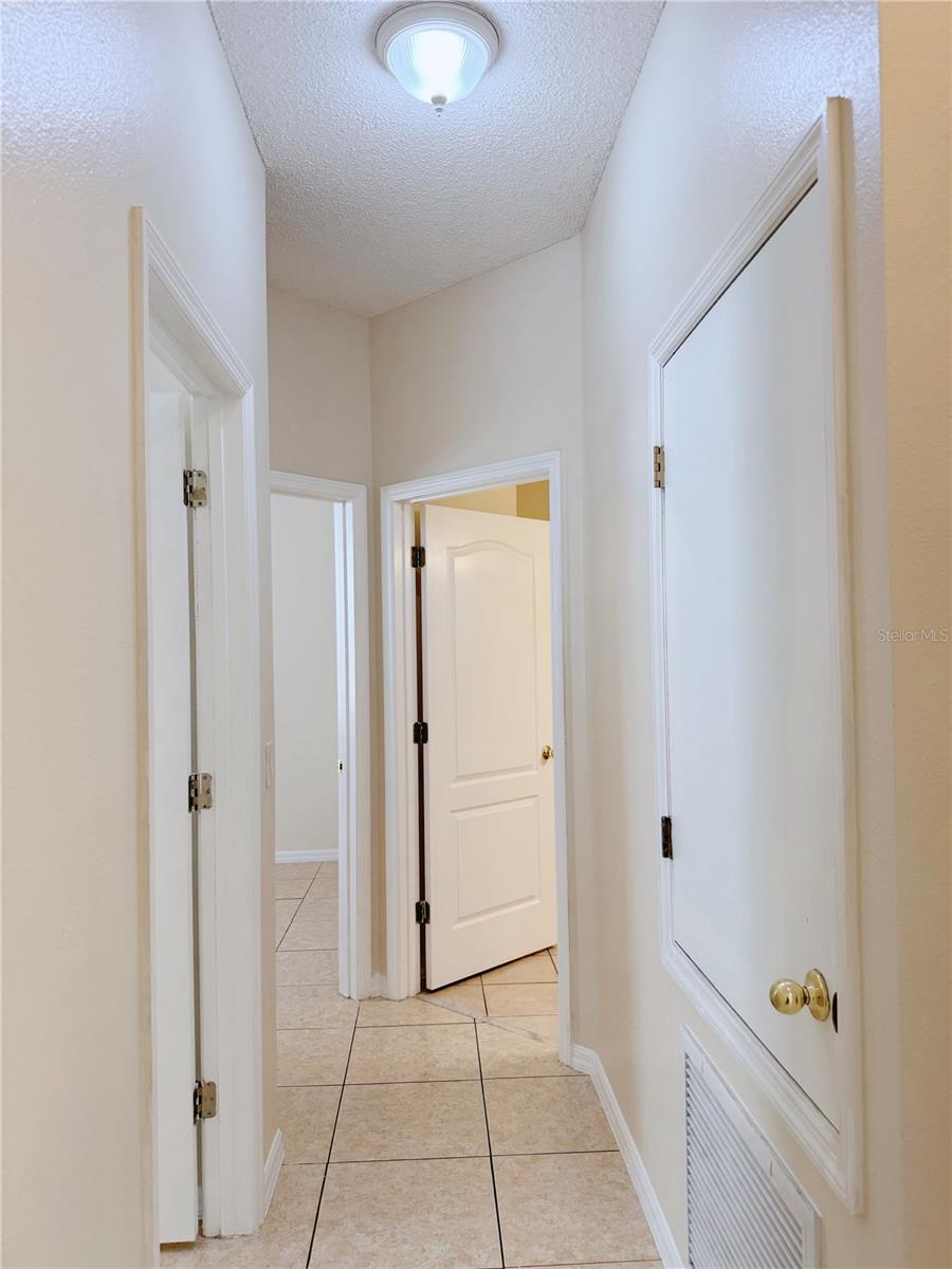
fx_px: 880
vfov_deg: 71.6
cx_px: 476
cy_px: 634
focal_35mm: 24
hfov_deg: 56.8
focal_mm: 6.76
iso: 100
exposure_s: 1/120
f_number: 1.78
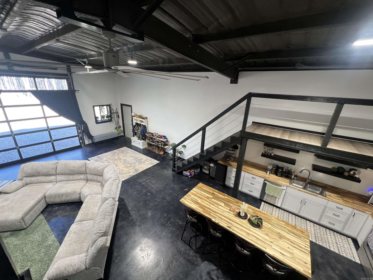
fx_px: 140
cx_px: 186
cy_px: 140
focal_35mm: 13
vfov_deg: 89.9
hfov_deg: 106.2
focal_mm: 1.57
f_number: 1.8
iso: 160
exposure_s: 1/120
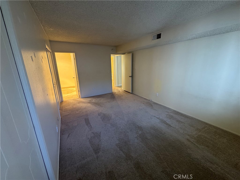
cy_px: 90
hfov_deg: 102.1
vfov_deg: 85.7
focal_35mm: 14
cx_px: 120
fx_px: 97
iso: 250
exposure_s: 1/60
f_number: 2.2
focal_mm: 2.22
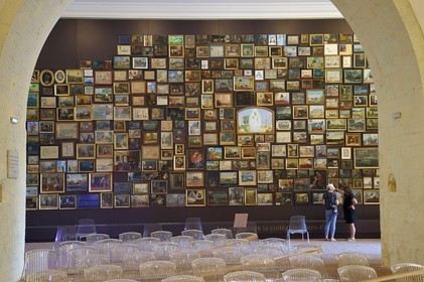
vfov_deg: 25.9
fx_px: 612
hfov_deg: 38.2
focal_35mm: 52
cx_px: 212
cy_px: 141
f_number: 6.3
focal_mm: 52
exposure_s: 1/30
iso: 1600
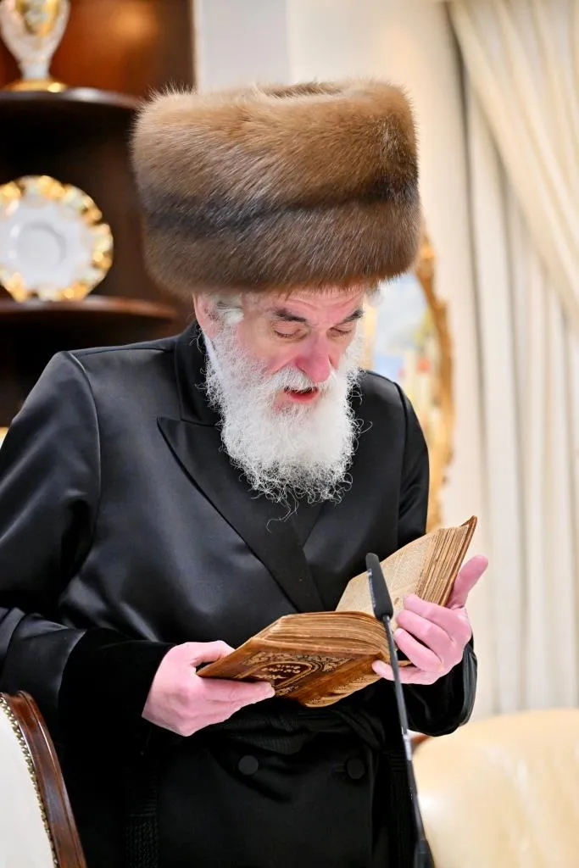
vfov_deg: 20.0
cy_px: 434
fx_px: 2460
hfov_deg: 13.4
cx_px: 290
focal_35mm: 102
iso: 1600
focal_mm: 102
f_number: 4
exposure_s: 1/800
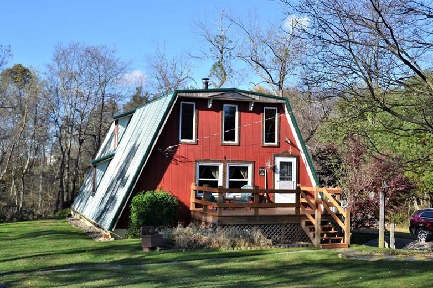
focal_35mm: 45
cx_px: 213
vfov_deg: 30.2
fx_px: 535
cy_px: 145
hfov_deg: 44.0
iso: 100
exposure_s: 1/250
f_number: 7.1
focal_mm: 29
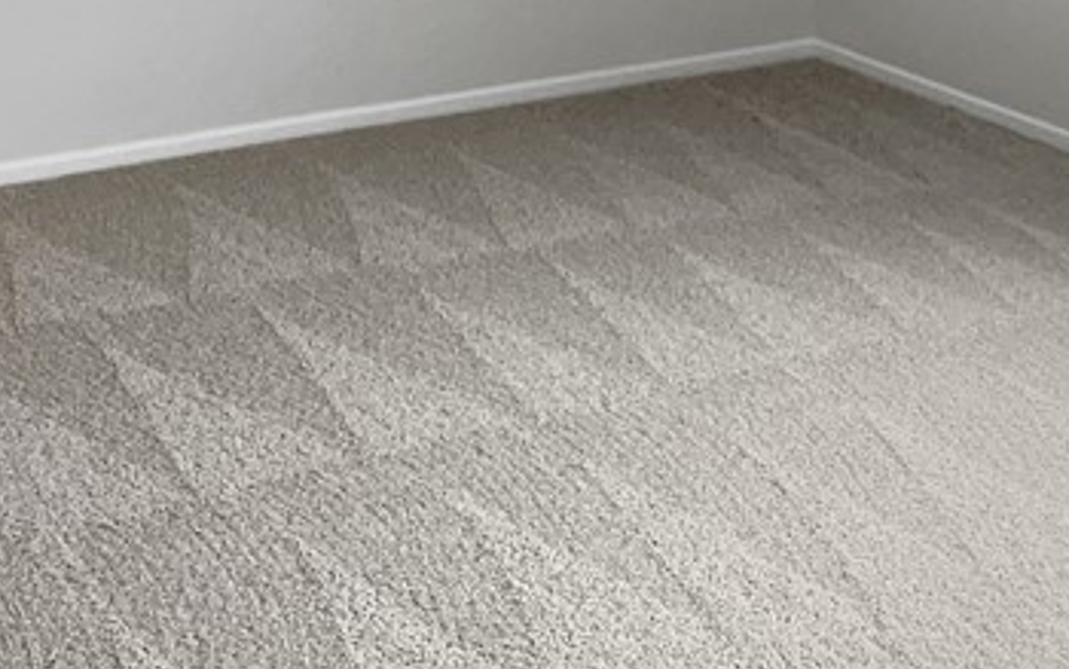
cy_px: -168
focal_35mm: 90
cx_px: 571
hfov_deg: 23.0
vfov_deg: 14.0
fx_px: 2623
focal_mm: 3
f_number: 1.8
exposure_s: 1/120
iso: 25
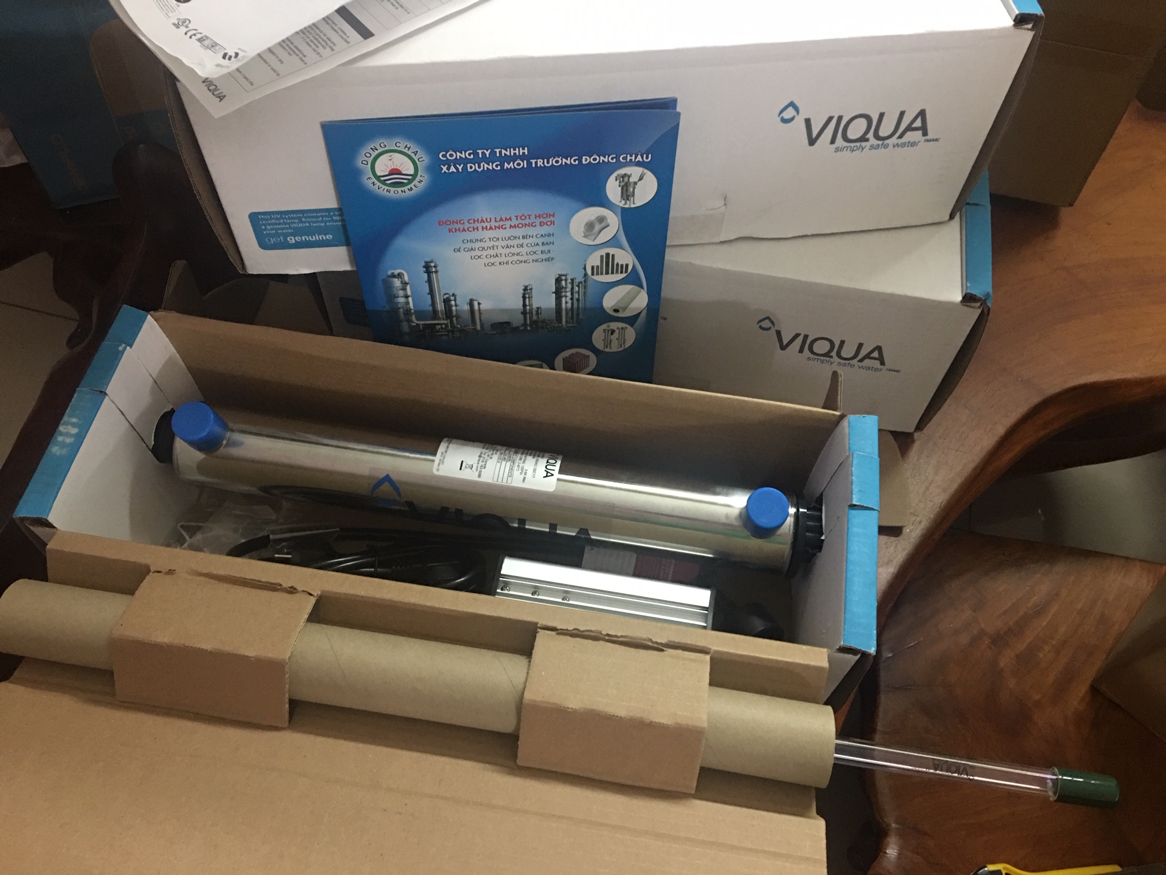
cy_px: 438
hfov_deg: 61.7
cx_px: 583
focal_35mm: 29
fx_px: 977
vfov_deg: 48.2
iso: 125
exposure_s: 1/8
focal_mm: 4.15
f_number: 2.2
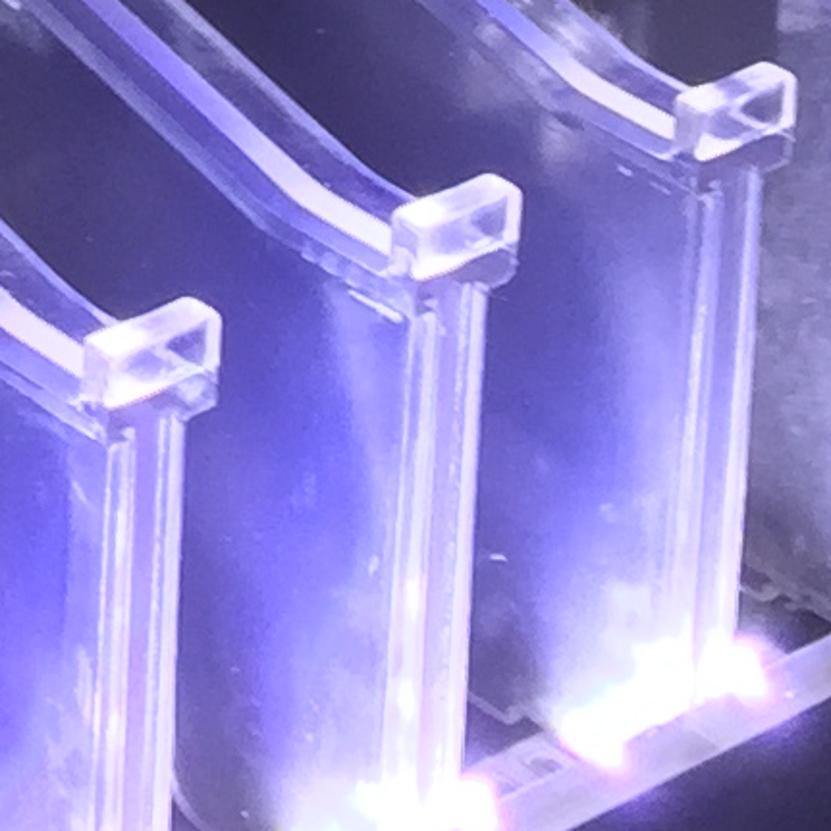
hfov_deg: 8.4
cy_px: -1242
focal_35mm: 194
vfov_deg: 8.2
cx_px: -985
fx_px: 5269
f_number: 2.2
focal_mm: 4.15
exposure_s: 1/40
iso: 32
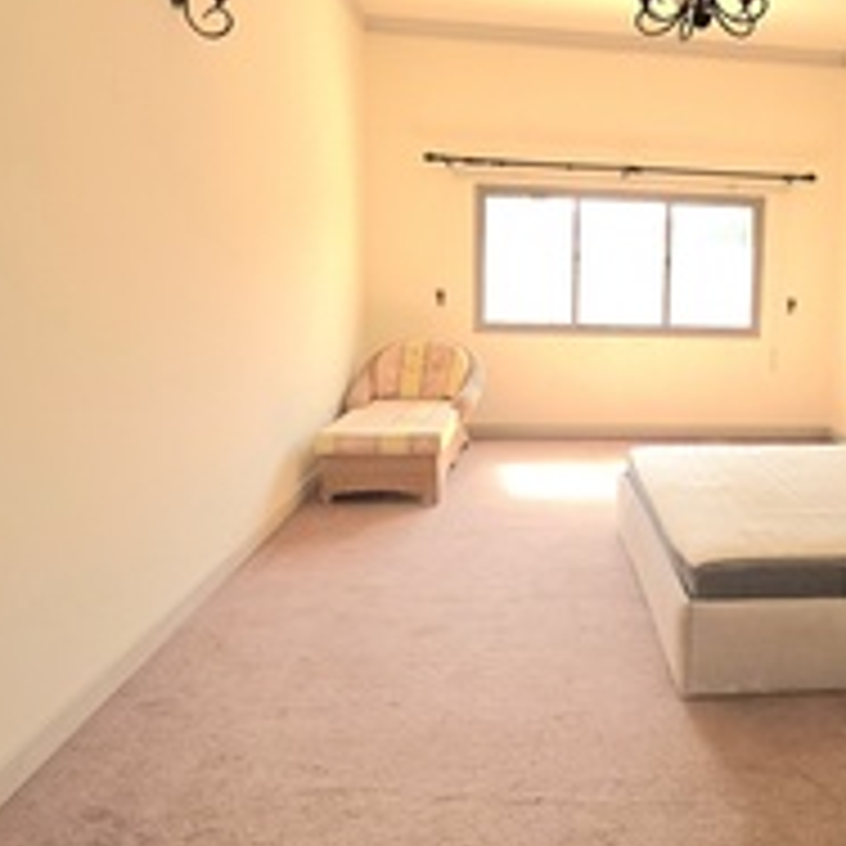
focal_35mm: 28
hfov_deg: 54.6
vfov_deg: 57.1
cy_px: 371
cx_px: 637
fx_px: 774
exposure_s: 1/50.3
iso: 64
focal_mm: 2.2
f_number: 1.9
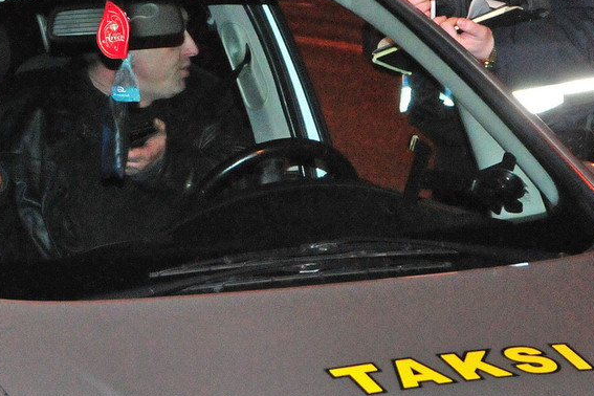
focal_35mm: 183
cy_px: 56
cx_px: 223
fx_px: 3019
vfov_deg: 7.5
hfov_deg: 11.2
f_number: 5
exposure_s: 1/40
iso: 2500
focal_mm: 48
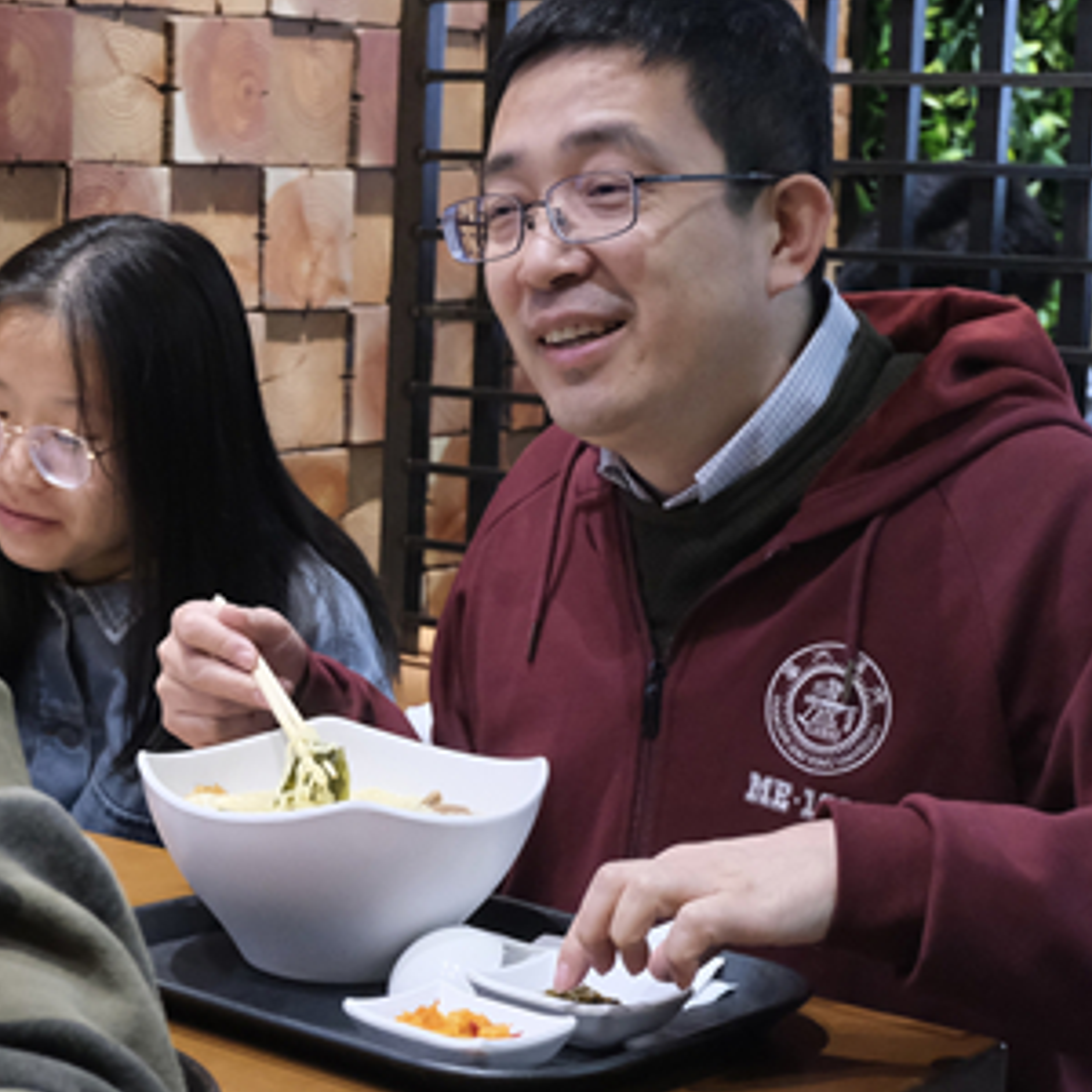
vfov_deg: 23.7
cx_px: 135
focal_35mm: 73
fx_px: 2605
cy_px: 500
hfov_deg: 23.1
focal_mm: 28.8
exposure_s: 1/100
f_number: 4.5
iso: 6400
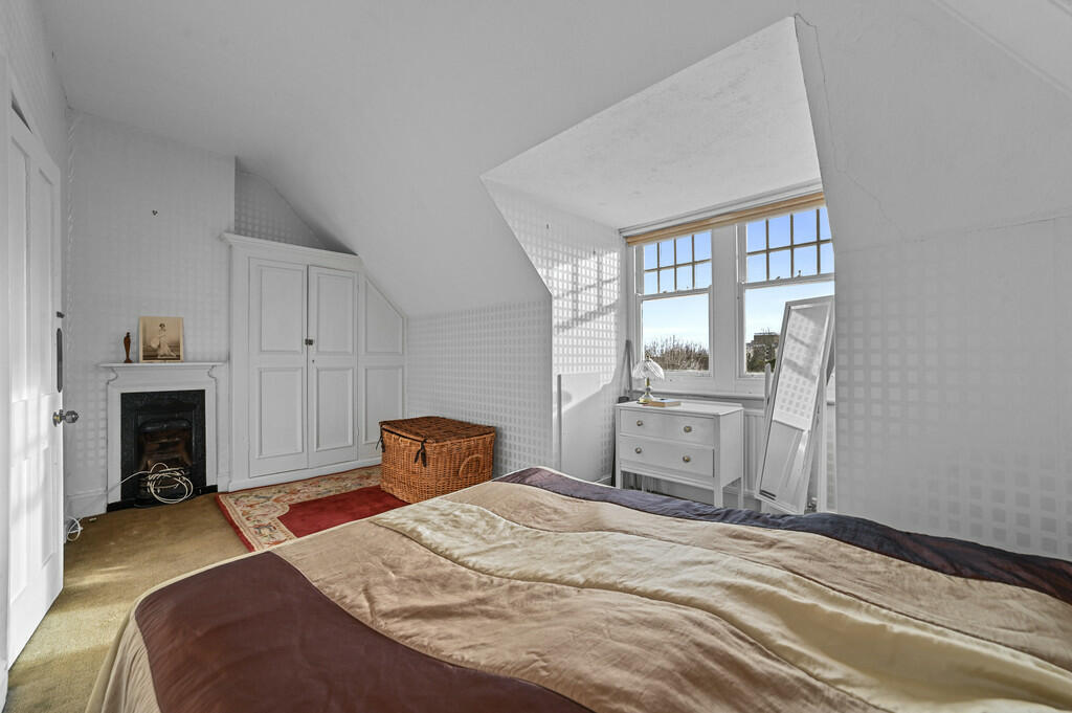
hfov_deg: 104.3
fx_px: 417
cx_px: 536
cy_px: 356
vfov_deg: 81.1
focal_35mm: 14
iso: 400
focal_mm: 14
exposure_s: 1/25
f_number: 8
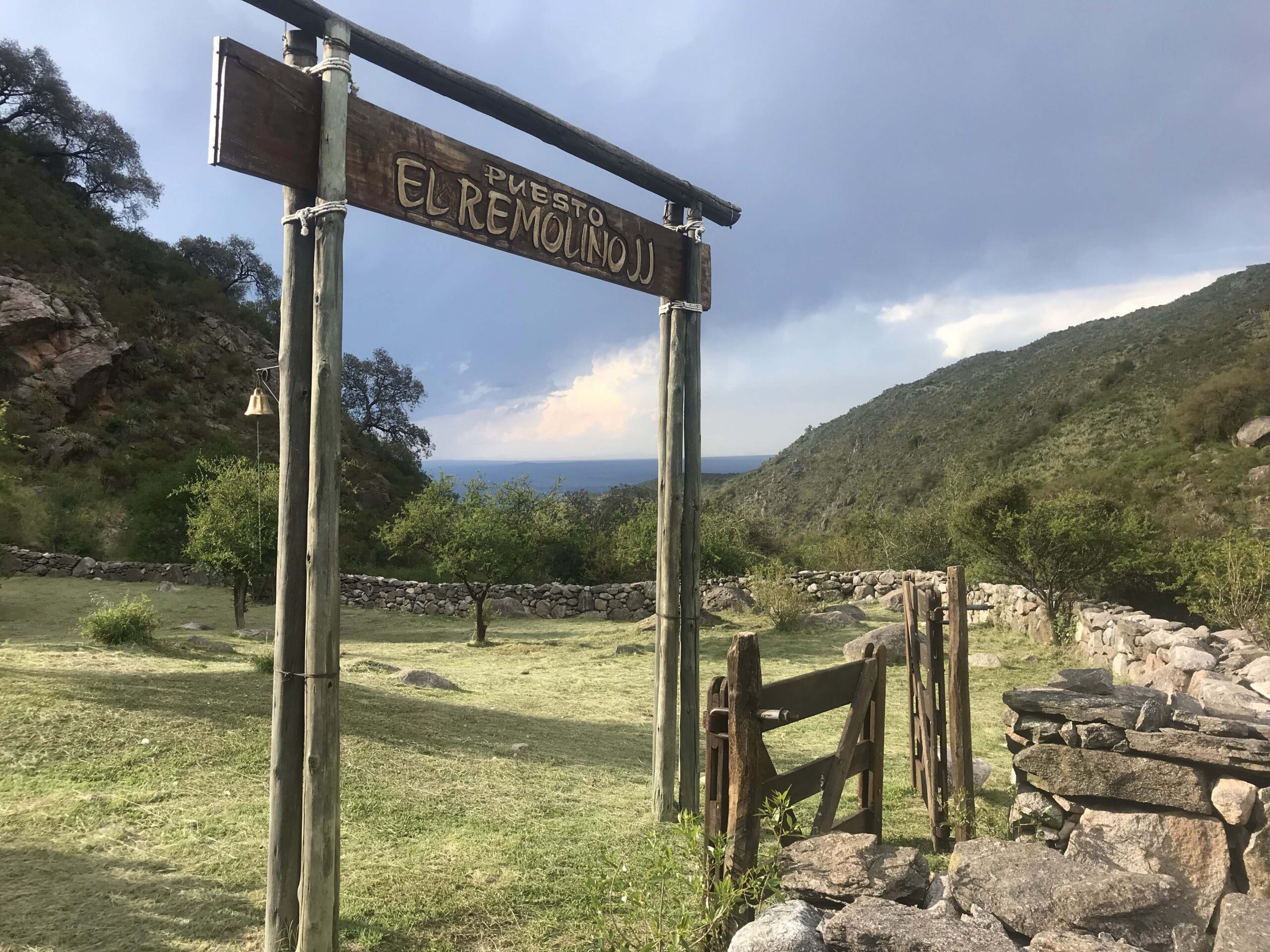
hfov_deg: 63.4
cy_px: 476
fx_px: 1027
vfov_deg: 49.7
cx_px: 635
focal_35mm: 28
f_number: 1.8
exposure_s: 1/577
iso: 20
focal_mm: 3.99
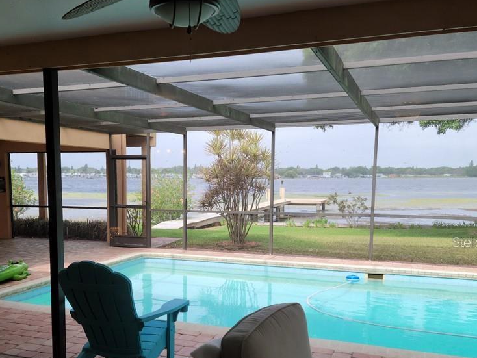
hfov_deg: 47.5
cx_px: 182
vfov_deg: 36.4
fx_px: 538
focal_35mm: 39
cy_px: 242
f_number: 2
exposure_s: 1/232
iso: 25
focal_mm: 5.9
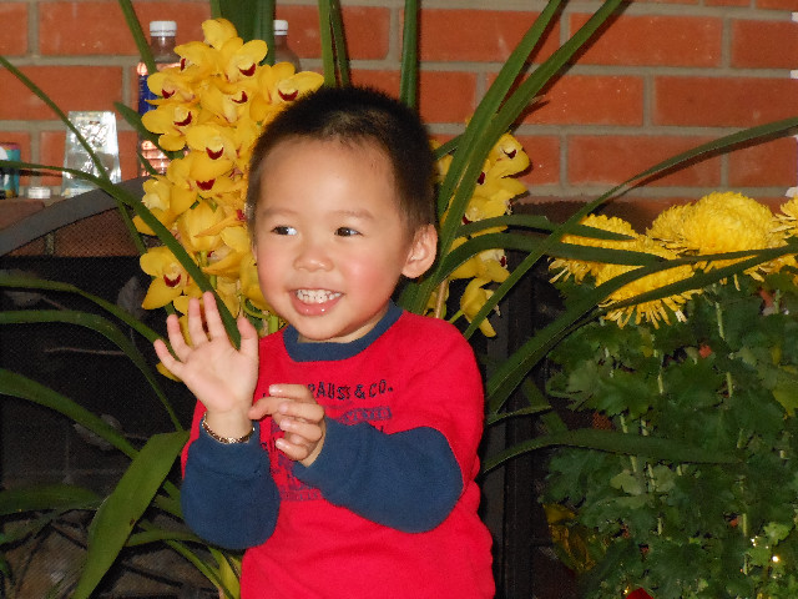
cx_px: 399
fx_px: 2351
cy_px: 300
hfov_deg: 19.3
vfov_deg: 14.5
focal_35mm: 102
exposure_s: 1/60
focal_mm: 18.3
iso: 640
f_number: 5.4
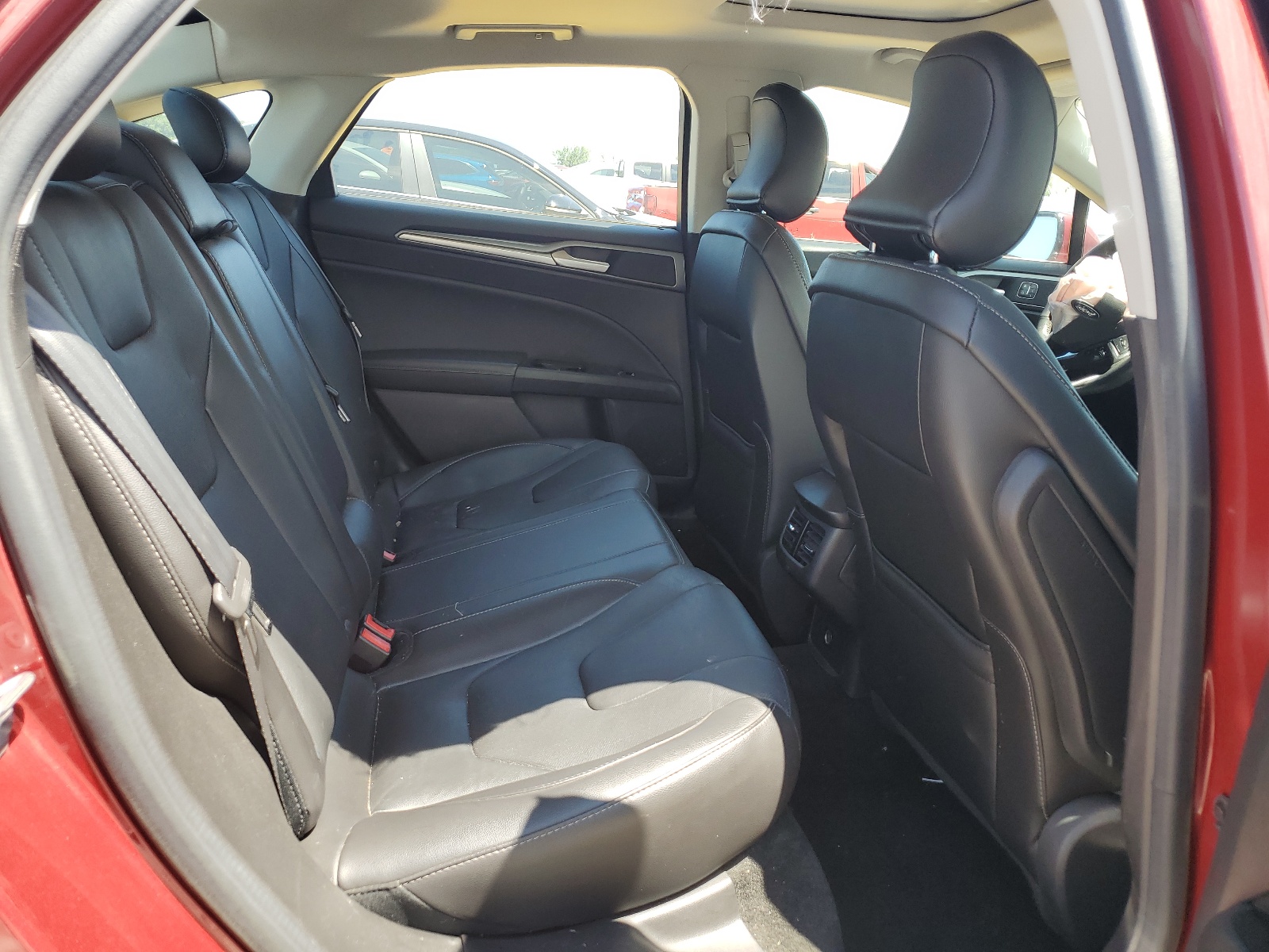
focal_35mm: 26
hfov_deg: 67.3
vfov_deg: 53.1
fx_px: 953
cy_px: 476
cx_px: 634
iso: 50
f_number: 1.5
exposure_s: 1/357
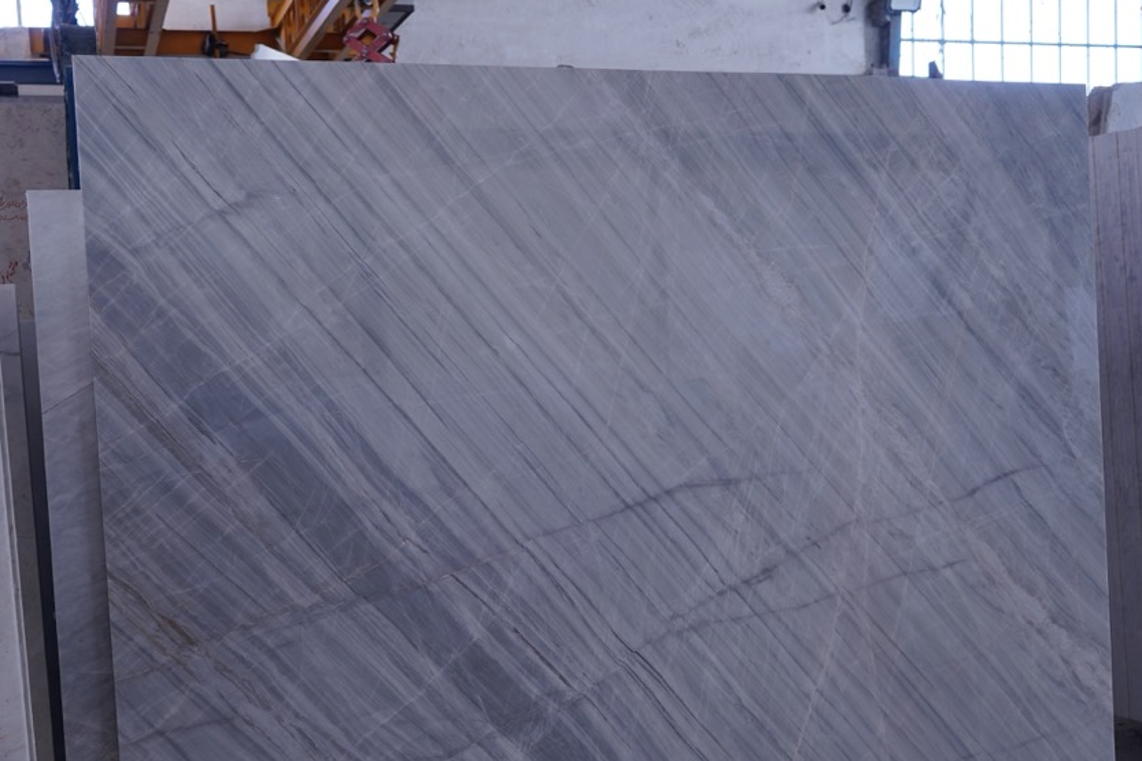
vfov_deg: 31.0
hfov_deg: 45.4
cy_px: 481
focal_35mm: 43
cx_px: 535
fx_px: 1364
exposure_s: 1/25
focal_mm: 28
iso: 100
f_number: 4
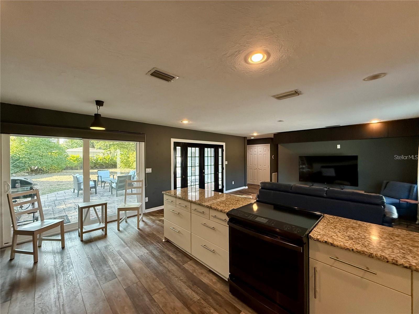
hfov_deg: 102.1
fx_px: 169
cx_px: 210
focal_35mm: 14
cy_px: 157
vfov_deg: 85.7
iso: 400
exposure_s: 1/120
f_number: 2.2
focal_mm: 2.22
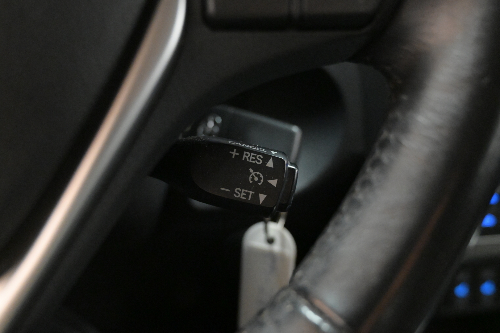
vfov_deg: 36.9
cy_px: 166
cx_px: 250
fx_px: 500
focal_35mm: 36
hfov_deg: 53.1
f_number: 4.5
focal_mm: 24
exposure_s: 1/80
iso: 8000
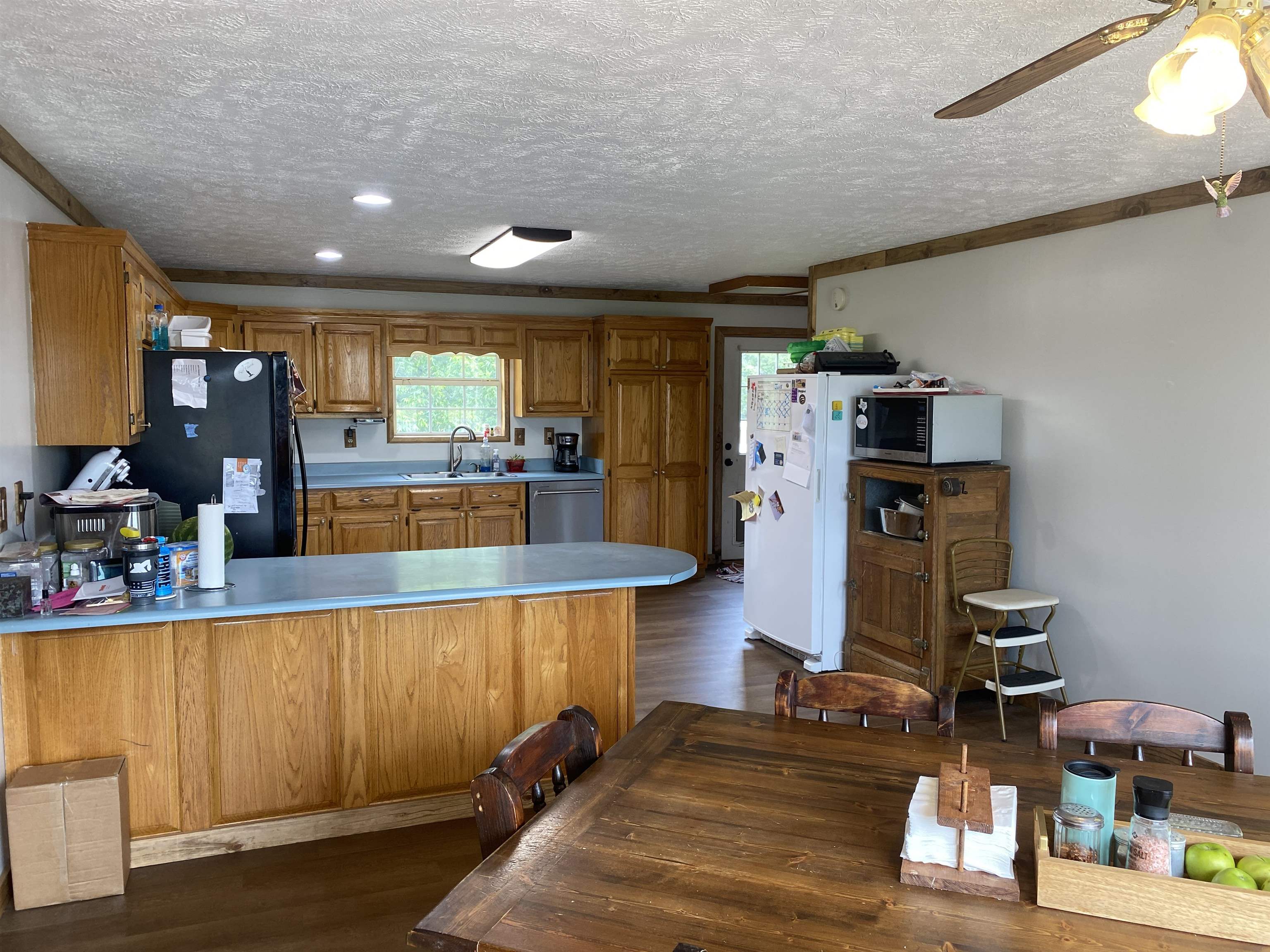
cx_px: 635
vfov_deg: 53.1
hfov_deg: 67.3
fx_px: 954
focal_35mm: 26
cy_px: 476
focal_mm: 4.25
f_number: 1.8
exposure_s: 1/120
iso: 100
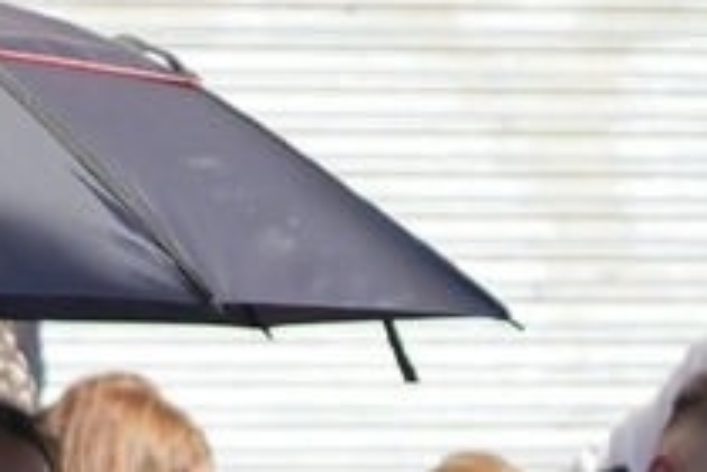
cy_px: 472
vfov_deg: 5.1
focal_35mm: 267
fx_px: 5243
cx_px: -1168
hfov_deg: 7.1
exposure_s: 1/4000
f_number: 4
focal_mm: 35
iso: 125
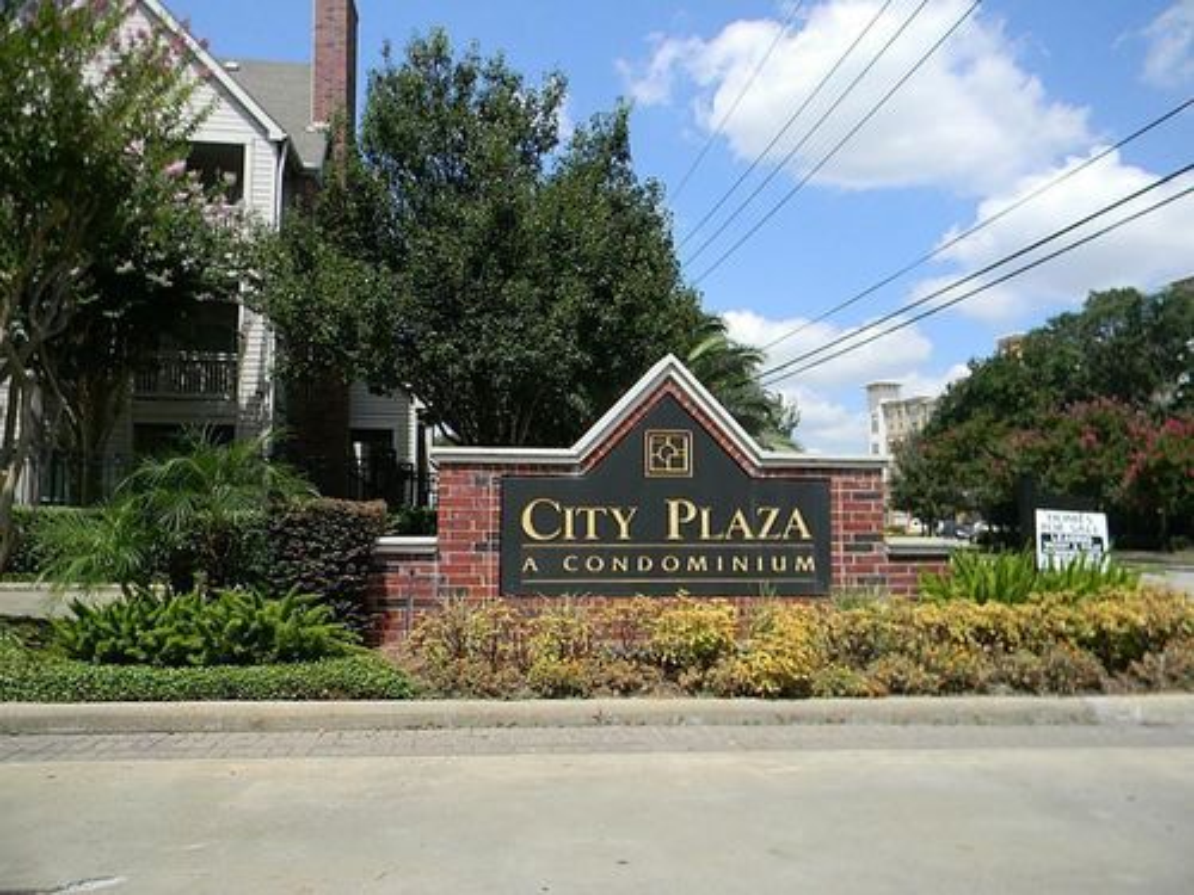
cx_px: 597
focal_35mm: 28
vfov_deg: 49.7
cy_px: 448
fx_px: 966
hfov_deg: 63.4
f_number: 3.5
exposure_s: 1/982
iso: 112
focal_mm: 5
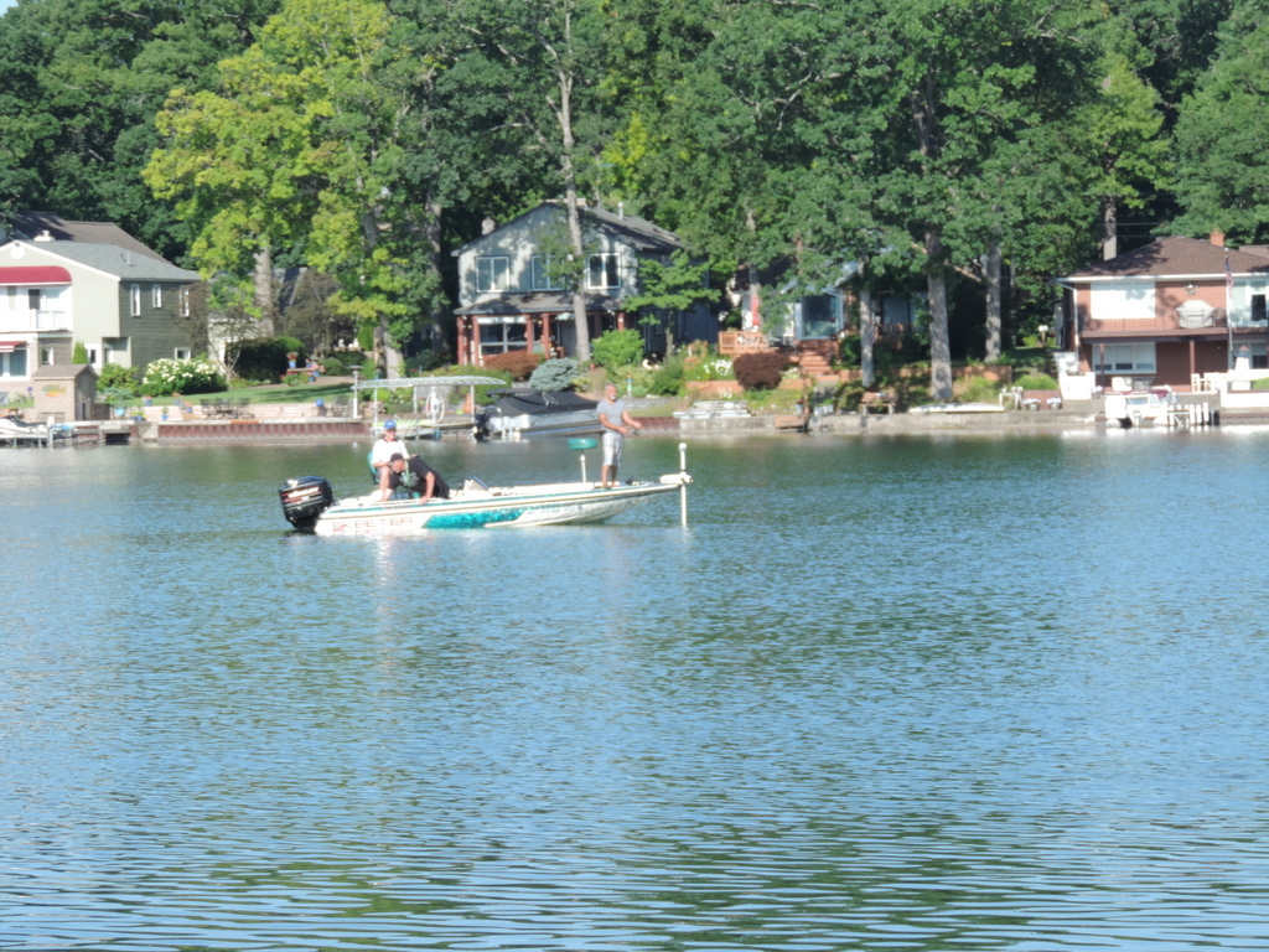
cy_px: 476
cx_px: 634
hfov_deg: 11.6
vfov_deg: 8.7
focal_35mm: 170
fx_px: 6232
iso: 80
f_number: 4.5
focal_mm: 30.3
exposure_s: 1/250
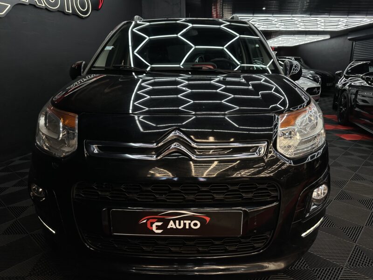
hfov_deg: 71.6
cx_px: 186
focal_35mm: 24
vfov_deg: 56.8
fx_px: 259
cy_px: 140
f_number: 1.78
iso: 80
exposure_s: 1/335
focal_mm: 6.86
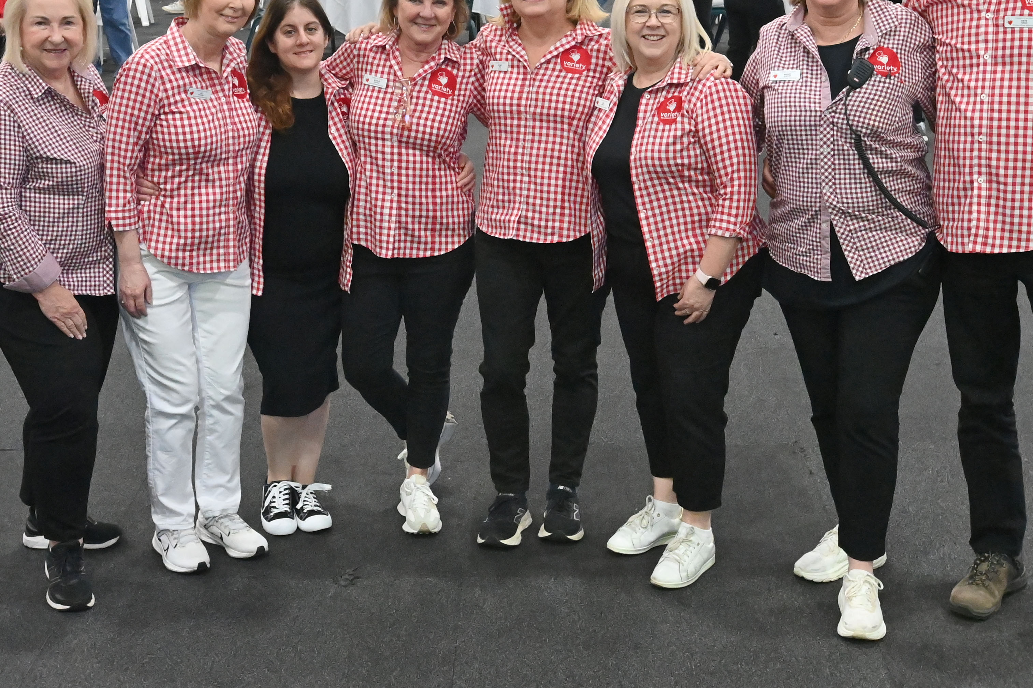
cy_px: 169
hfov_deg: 31.9
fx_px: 1808
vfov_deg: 21.4
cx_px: 460
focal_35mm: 63
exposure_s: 1/250
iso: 10000
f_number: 10
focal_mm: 35
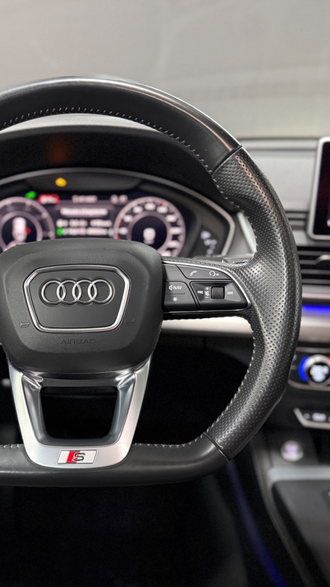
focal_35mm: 35
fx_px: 545
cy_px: 293
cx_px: 88
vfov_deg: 56.6
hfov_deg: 33.1
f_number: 1.78
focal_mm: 6.76
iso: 640
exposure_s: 1/33
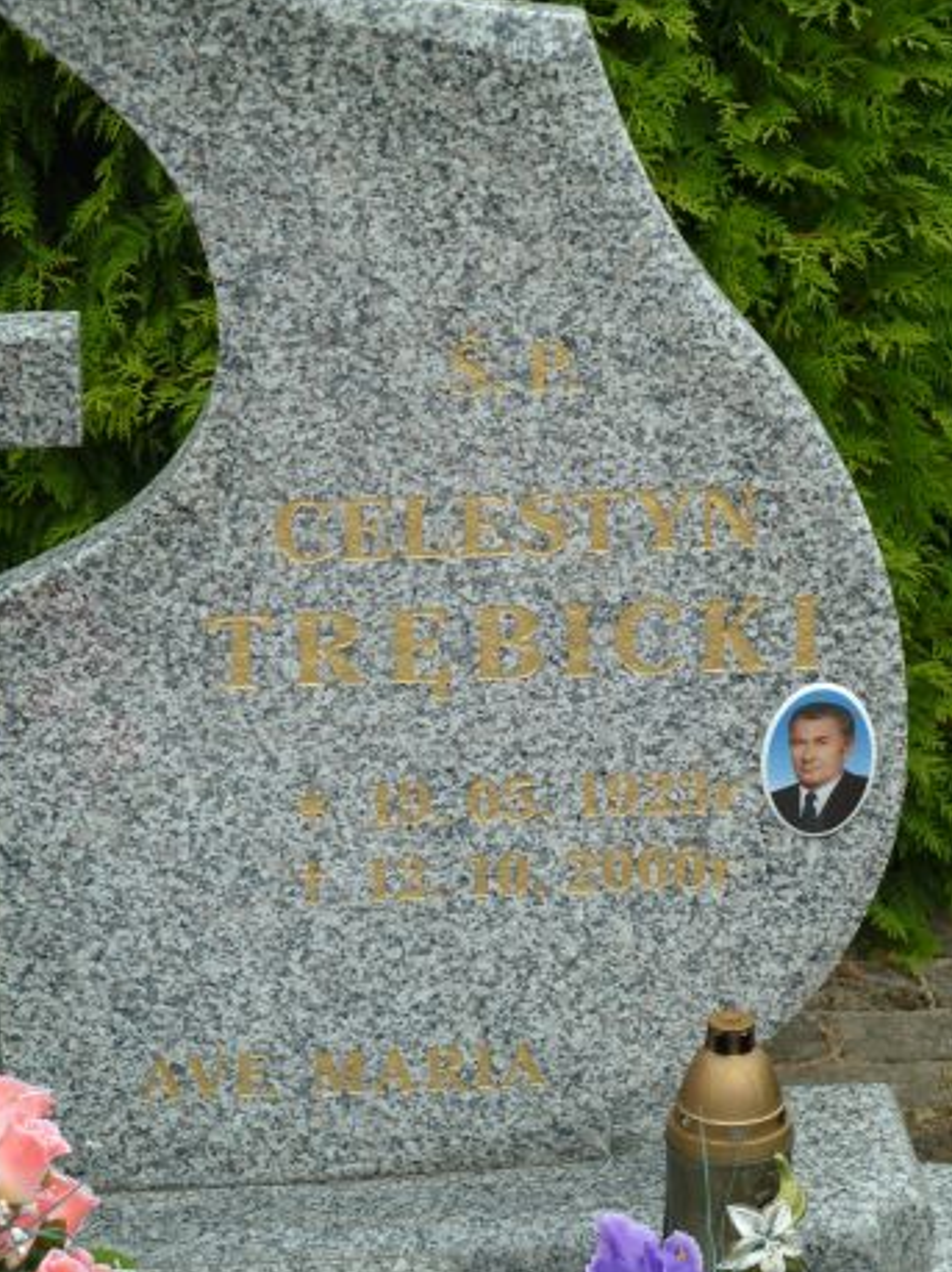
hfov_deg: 13.6
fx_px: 4001
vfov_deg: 18.1
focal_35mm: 109
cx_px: 477
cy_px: 639
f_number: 4.3
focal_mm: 17
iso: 80
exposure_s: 1/80
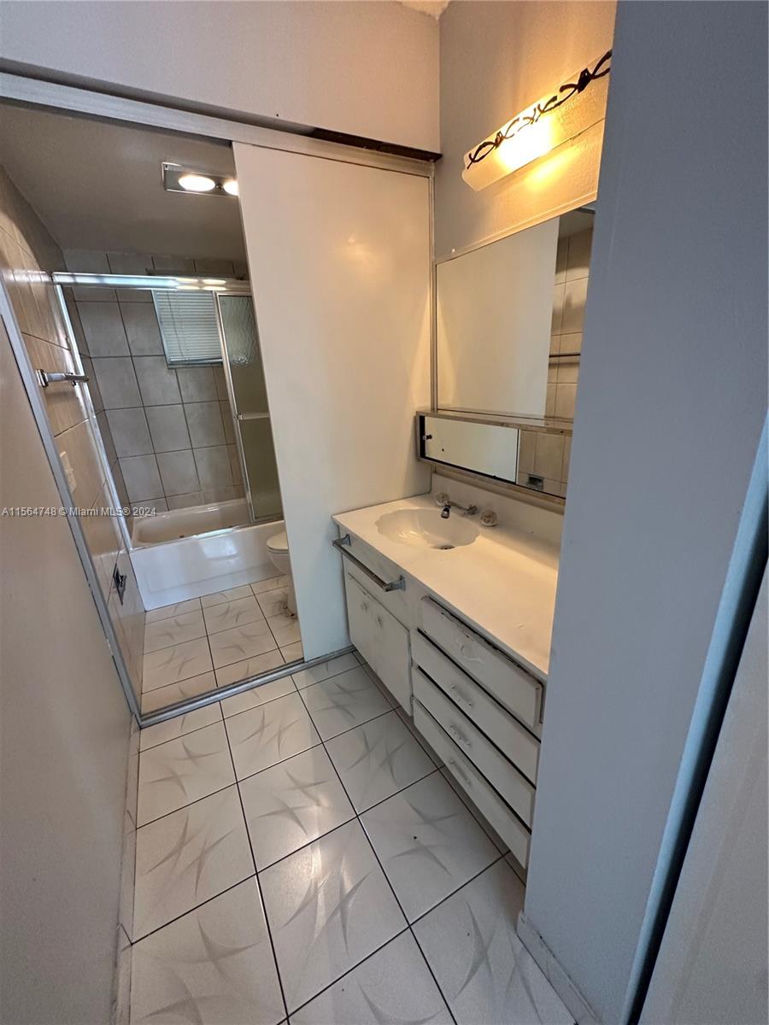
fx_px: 415
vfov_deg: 102.1
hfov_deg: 85.7
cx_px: 384
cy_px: 512
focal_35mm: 14
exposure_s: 1/60
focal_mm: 2.22
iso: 320
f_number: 2.2
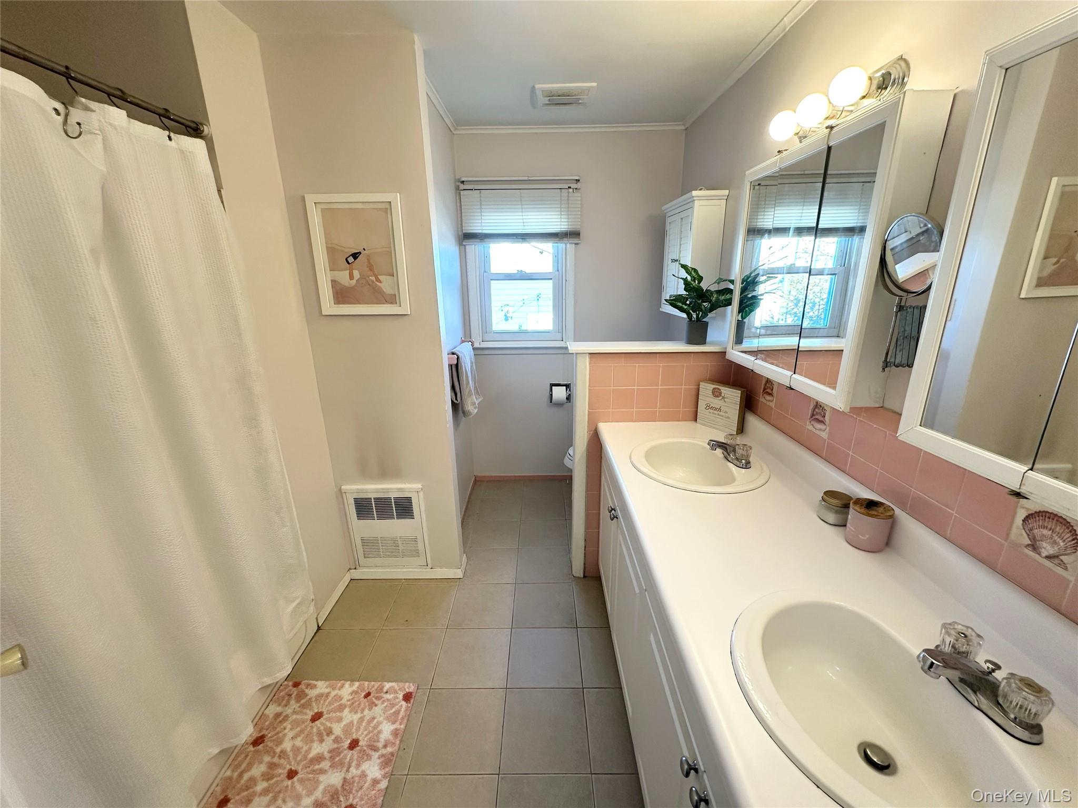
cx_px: 539
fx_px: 436
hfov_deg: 102.1
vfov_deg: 85.7
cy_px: 404
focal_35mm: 14
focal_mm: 2.22
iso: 125
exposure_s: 1/120
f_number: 2.2
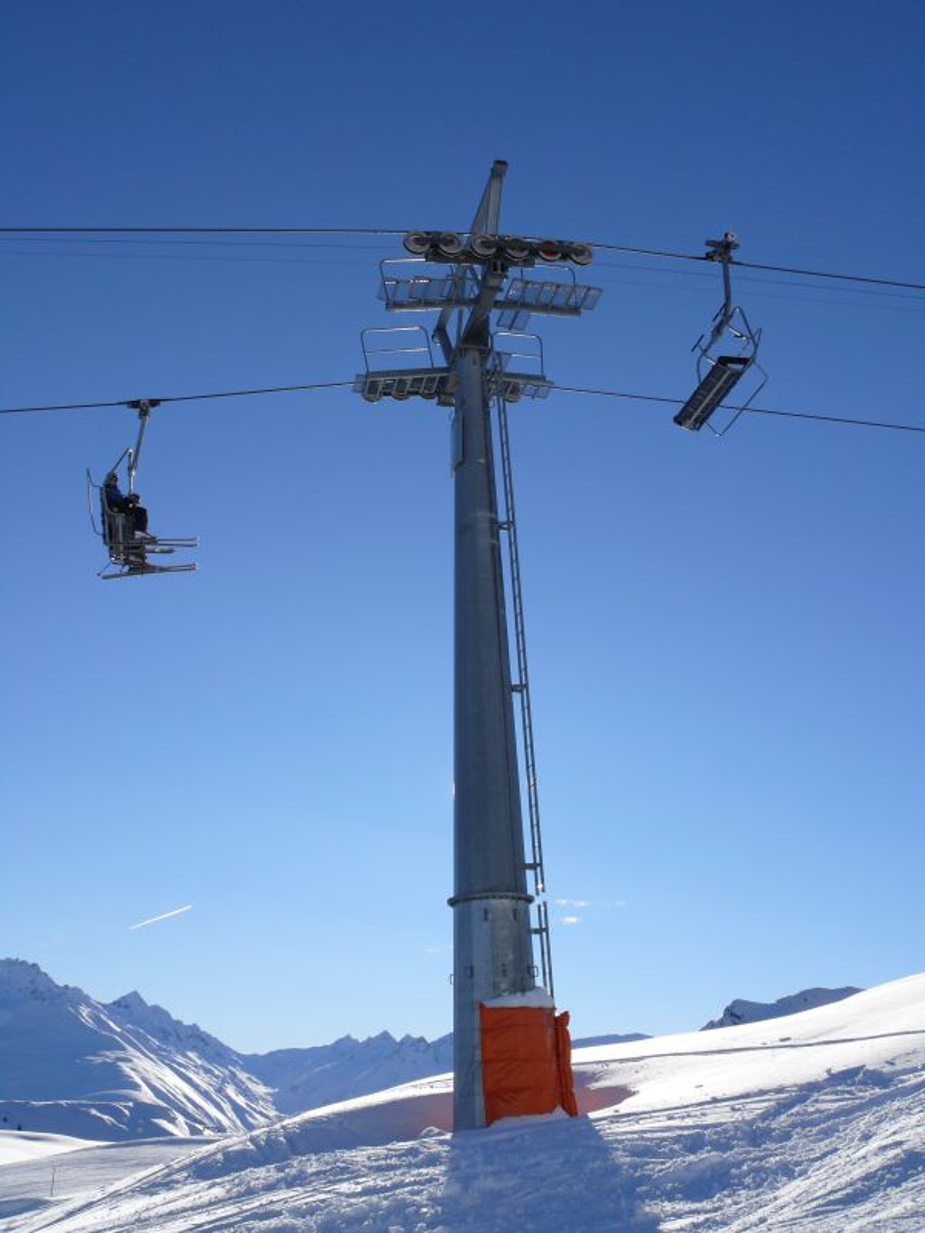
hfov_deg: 40.7
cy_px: 616
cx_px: 462
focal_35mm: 35
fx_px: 1247
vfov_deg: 52.6
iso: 100
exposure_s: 1/500
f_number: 8
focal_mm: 7.4
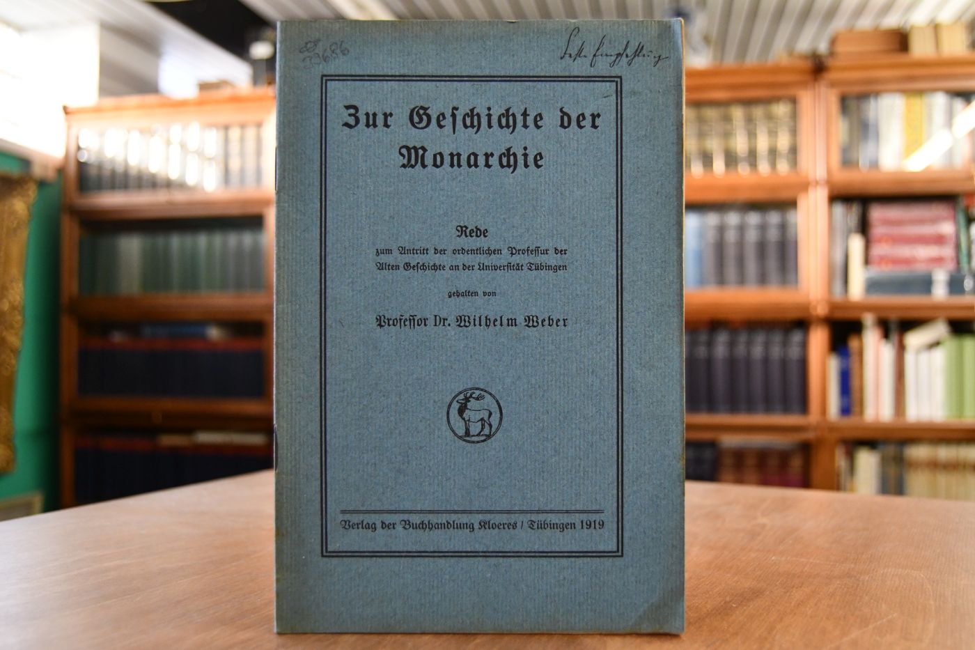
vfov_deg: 40.0
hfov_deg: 57.2
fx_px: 894
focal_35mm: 33
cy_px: 325
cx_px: 488
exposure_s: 1/125
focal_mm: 22
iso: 1800
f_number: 3.5
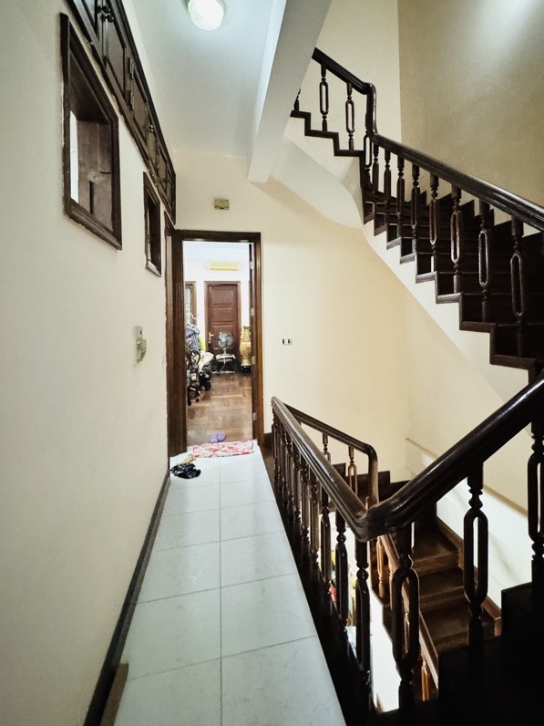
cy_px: 313
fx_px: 377
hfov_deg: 71.1
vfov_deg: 87.2
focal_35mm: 18
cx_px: 314
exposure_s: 1/33
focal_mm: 2.22
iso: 1000
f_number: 2.2
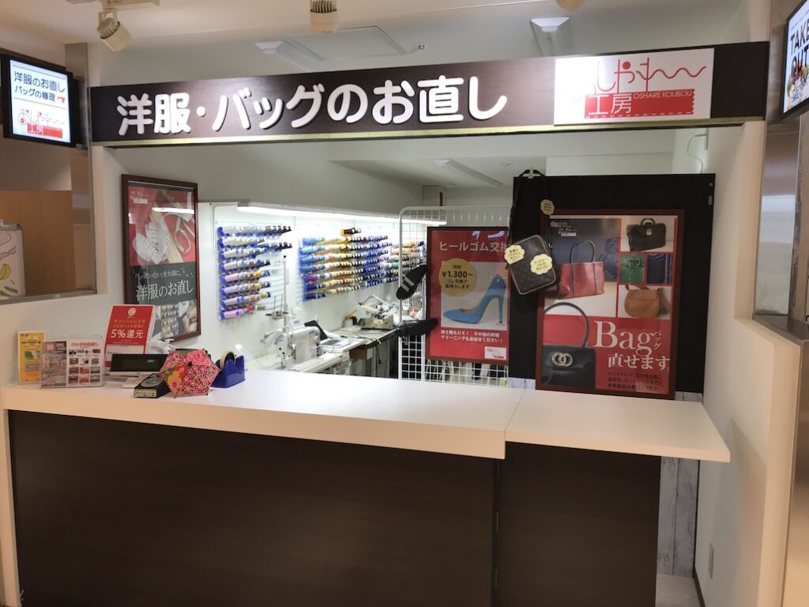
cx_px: 404
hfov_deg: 63.4
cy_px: 304
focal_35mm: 28
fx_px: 654
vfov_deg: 49.7
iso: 32
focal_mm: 3.99
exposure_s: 1/100
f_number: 1.8
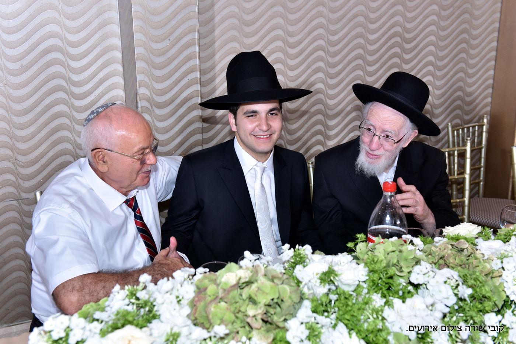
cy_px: 172
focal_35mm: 40
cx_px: 258
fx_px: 573
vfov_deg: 33.4
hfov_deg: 48.5
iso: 800
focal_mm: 40
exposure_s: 1/125
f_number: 5.6
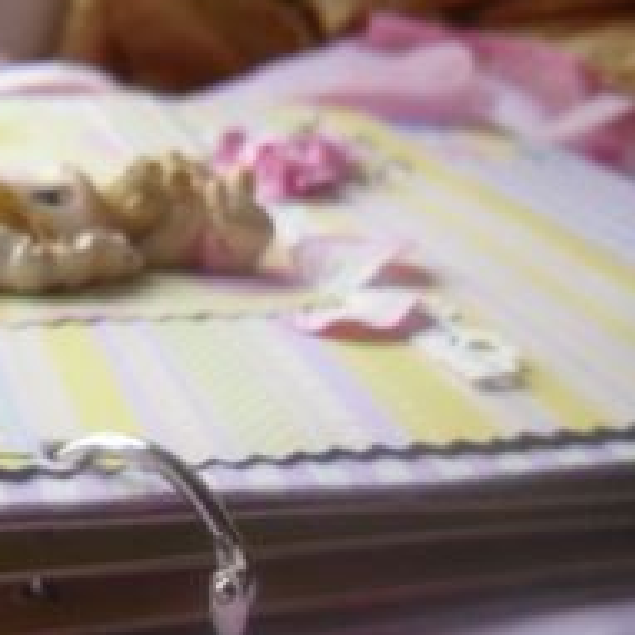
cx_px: 163
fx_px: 1474
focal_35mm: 71
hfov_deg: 24.1
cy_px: 455
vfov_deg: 24.1
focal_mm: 6
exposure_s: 1/45
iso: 200
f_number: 2.8
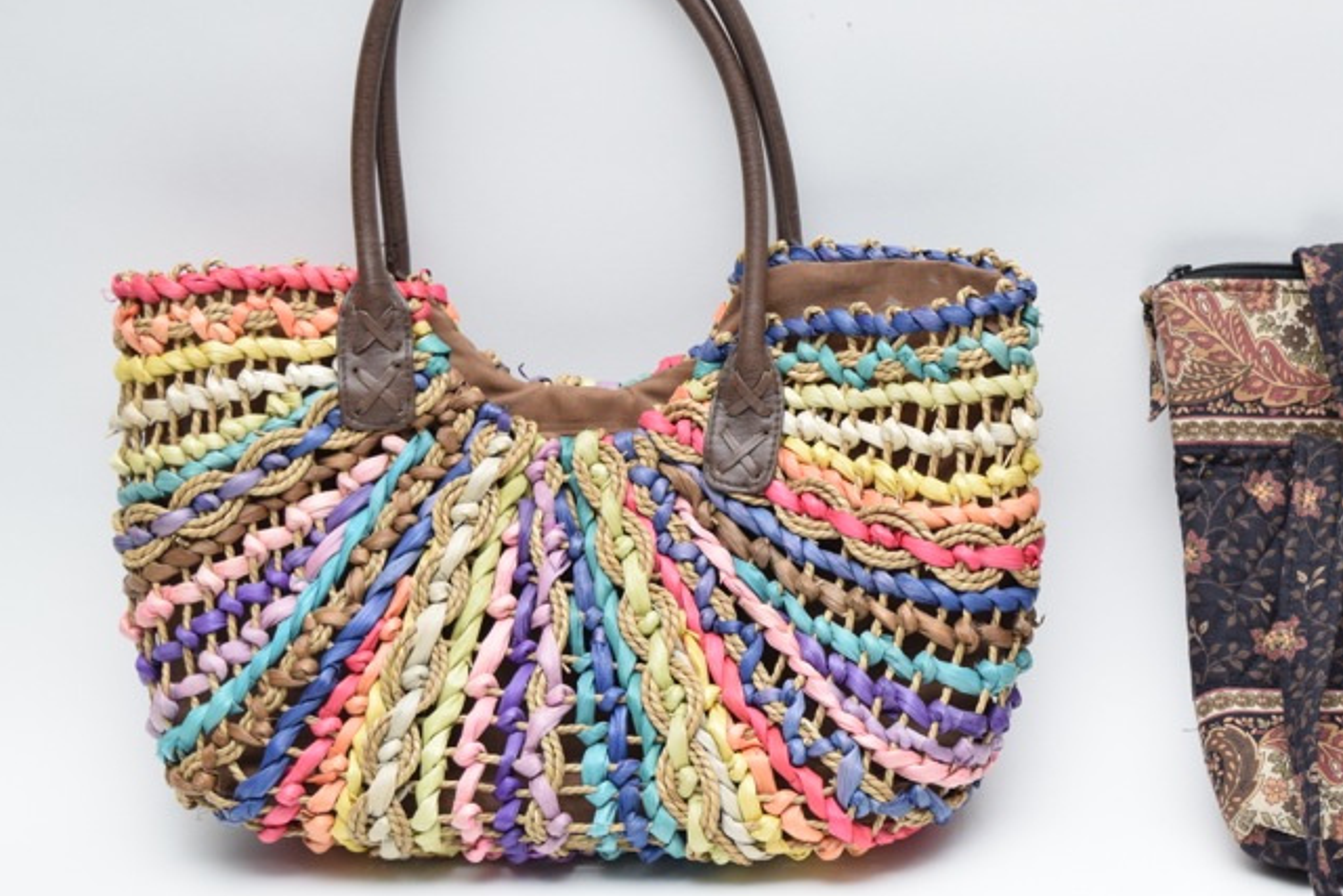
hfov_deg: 22.6
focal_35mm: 89
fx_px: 3321
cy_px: 444
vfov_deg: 15.4
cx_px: 1014
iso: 800
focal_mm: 38
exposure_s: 1/100
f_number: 5.6
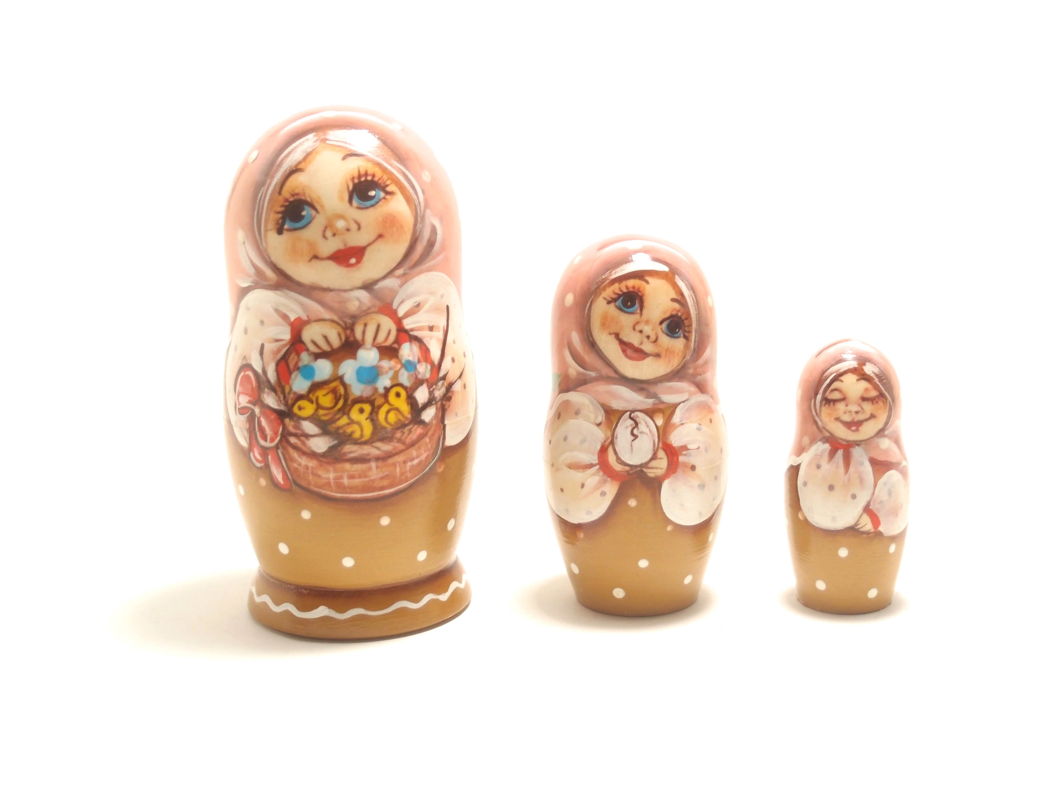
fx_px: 1407
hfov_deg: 41.2
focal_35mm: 46
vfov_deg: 31.5
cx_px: 530
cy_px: 397
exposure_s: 1/100
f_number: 2
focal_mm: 9.87
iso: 160
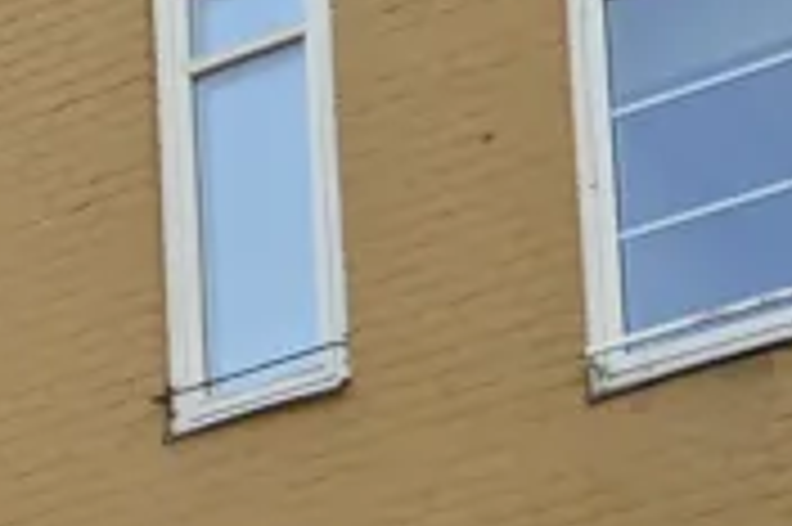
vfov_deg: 7.3
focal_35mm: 172
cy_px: 1457
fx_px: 3772
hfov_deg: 11.0
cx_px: -720
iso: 200
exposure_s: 1/125
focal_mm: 17.5
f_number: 8
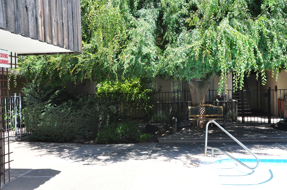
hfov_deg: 45.5
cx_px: 144
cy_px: 96
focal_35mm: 43
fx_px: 342
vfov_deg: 31.1
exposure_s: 1/320
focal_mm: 28
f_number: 10
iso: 800
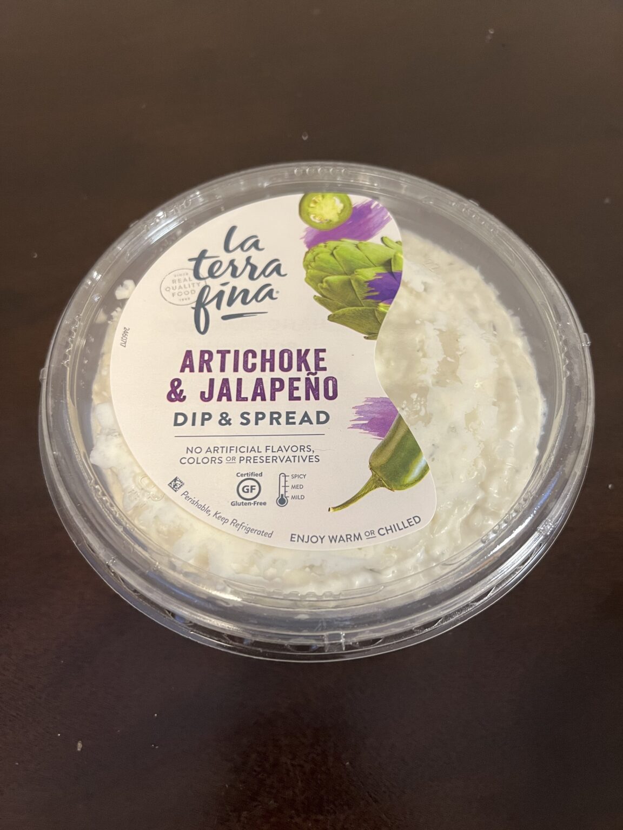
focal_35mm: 26
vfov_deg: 67.3
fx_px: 624
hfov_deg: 53.1
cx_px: 312
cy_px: 415
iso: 320
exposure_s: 1/60
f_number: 1.5
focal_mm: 5.7
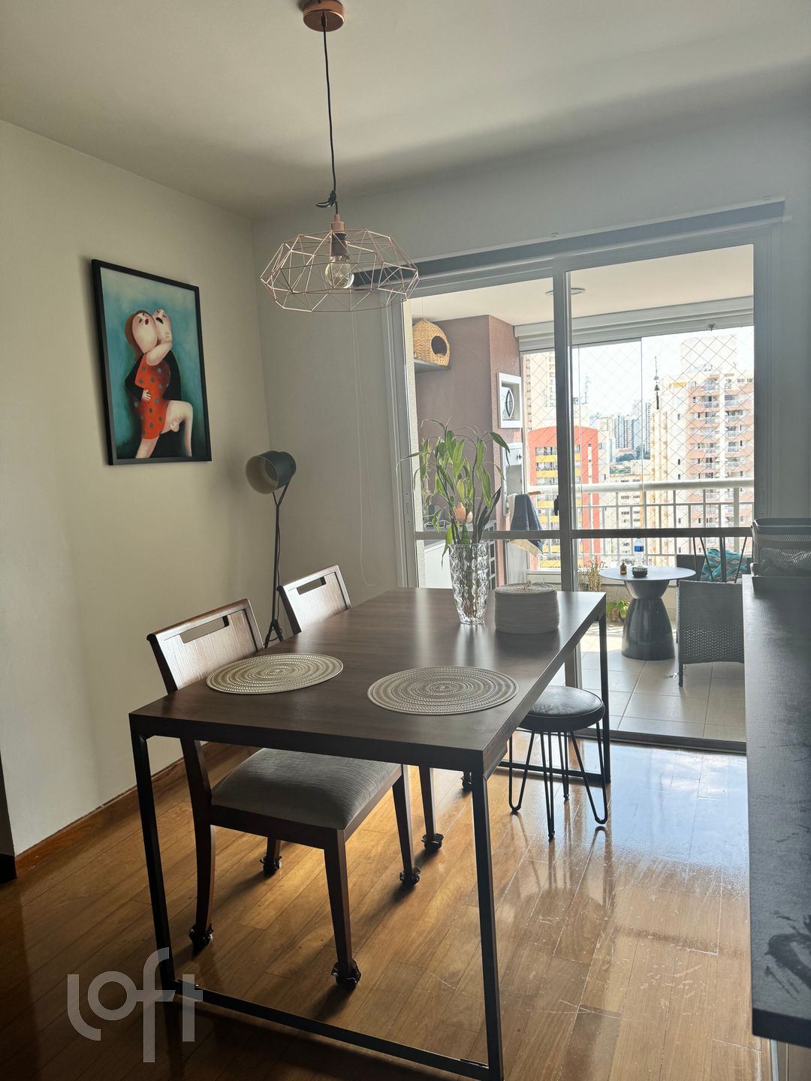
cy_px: 540
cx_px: 406
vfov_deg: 71.6
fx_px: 750
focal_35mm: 24
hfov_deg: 56.8
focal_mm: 6.76
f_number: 1.78
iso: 64
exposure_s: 1/137
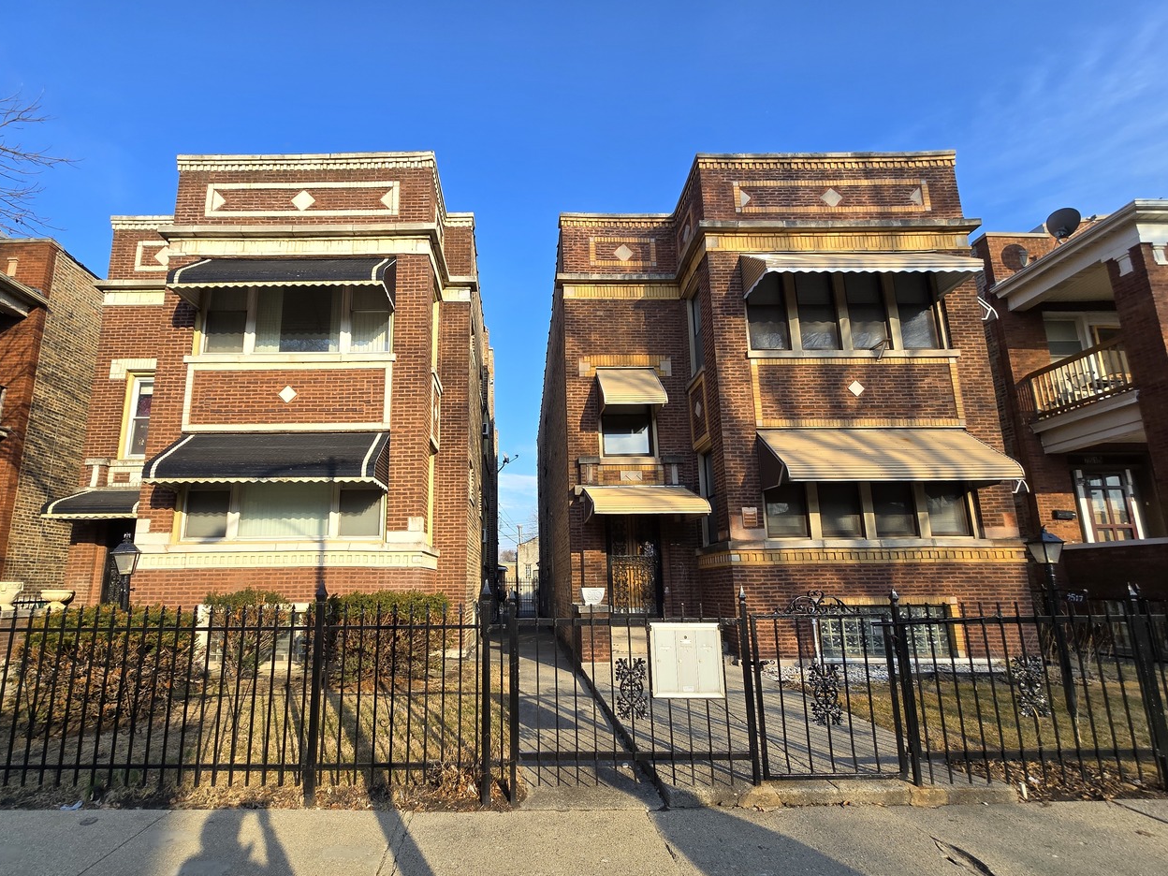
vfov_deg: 81.5
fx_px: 506
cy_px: 483
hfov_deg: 97.8
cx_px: 525
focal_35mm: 15
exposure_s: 1/965
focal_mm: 2.2
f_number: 2.2
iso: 50
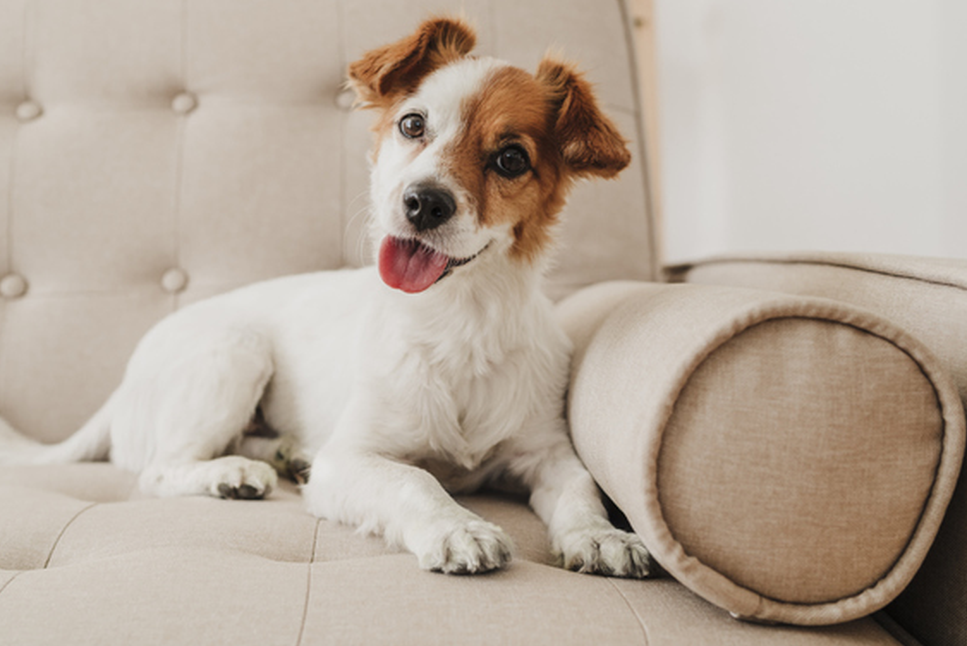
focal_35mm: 45
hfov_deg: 43.6
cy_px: 243
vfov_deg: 29.8
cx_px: 462
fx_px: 1209
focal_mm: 35
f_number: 3.2
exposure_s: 1/200
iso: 500
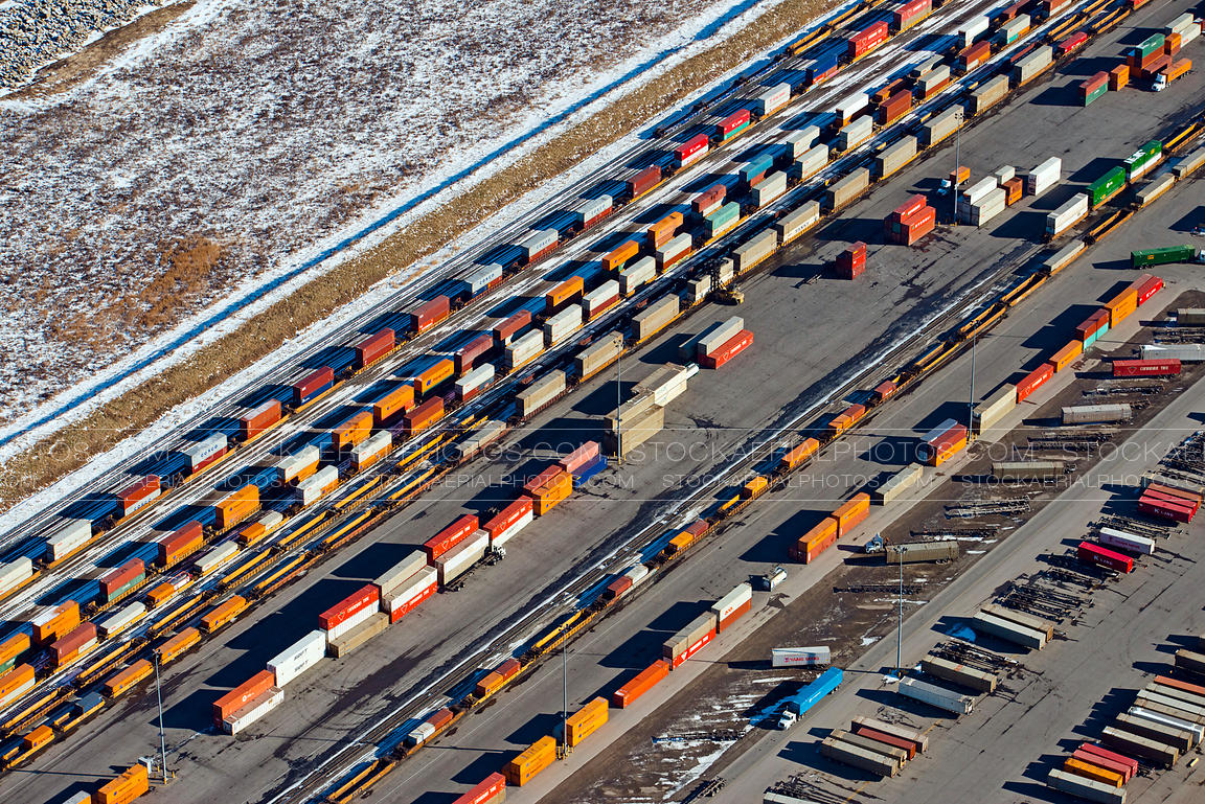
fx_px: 4185
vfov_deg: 11.0
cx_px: 602
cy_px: 402
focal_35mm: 125
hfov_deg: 16.4
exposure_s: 1/800
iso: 800
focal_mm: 125
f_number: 8
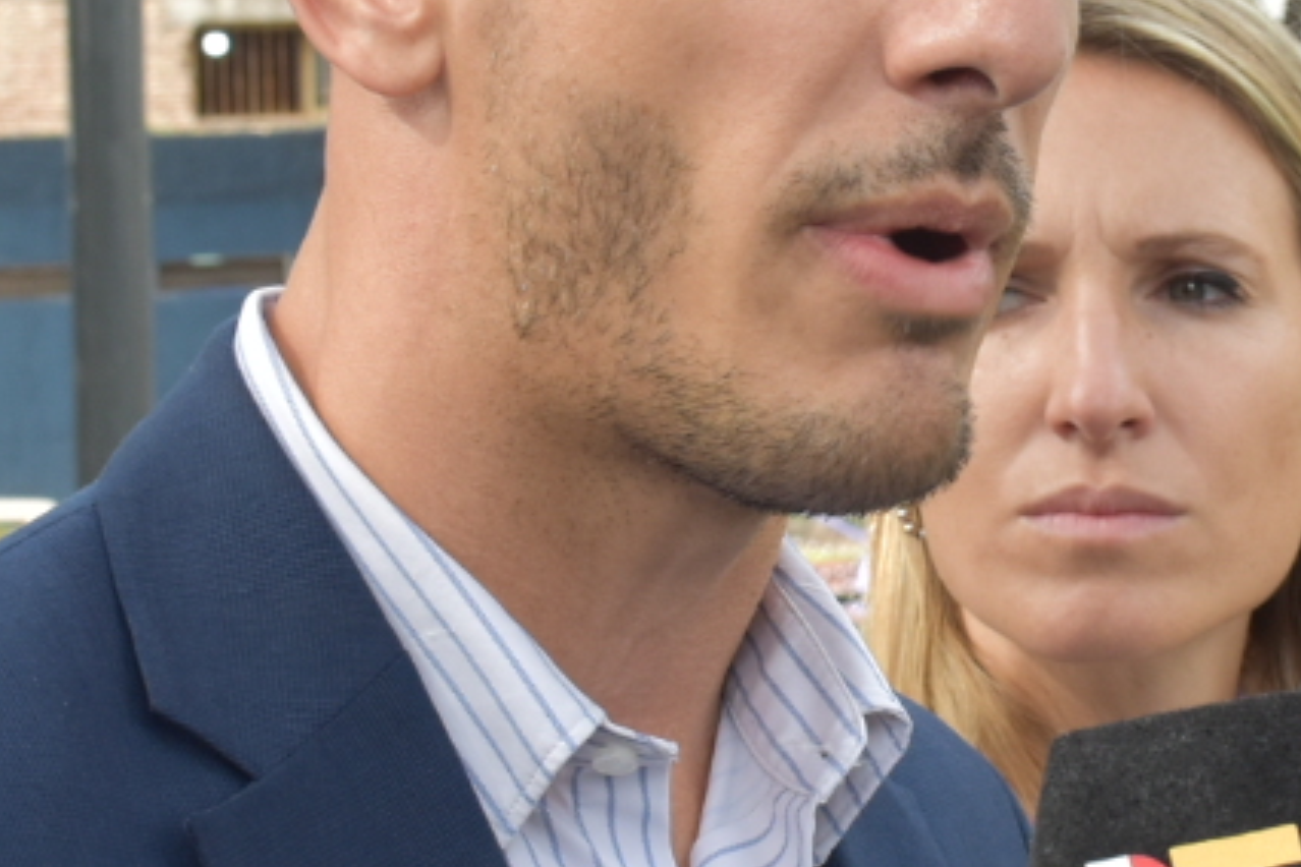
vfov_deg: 10.0
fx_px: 4951
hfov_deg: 14.9
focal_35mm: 137
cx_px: 901
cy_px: 223
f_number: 7.1
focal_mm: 24
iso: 400
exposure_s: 1/200
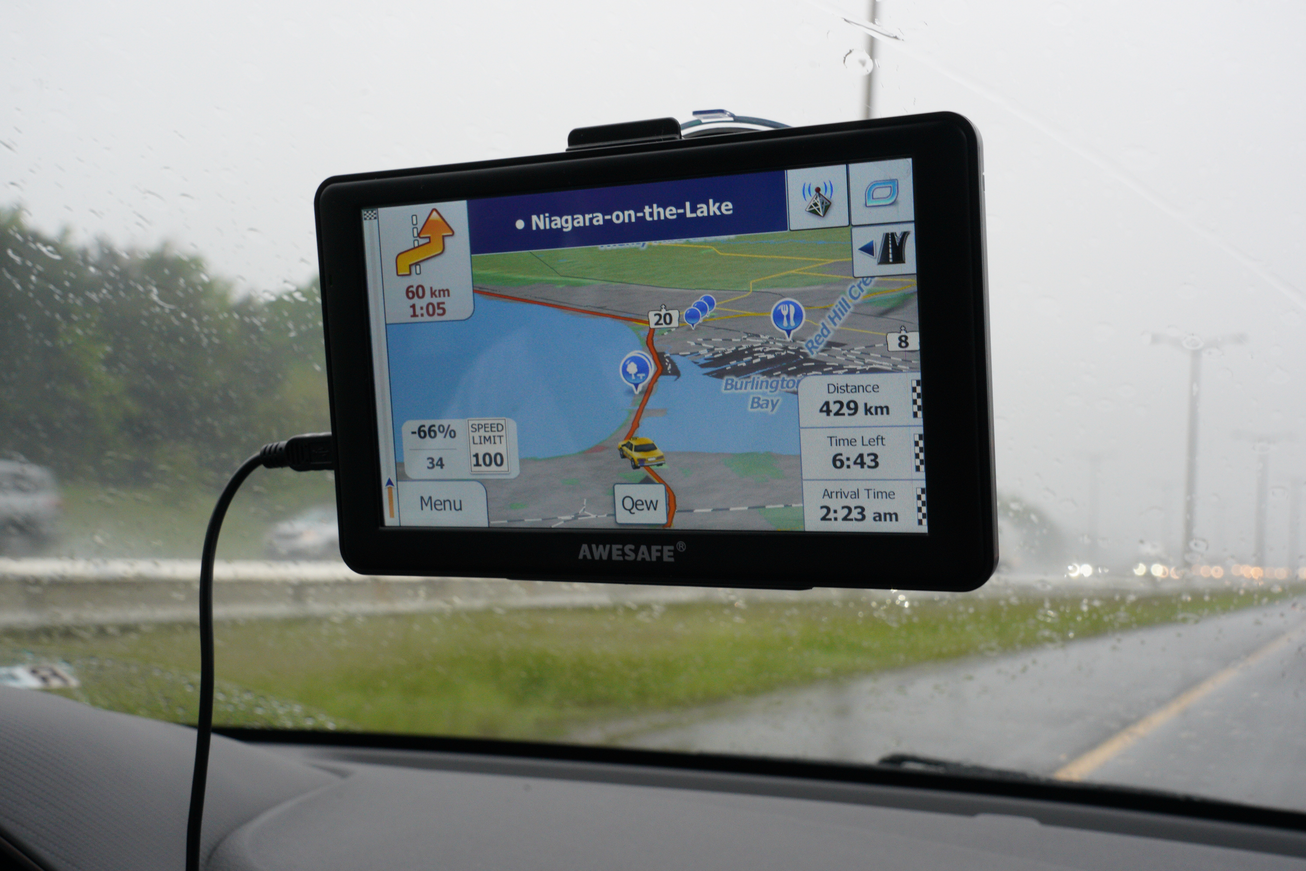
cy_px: 436
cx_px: 653
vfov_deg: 31.2
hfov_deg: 45.4
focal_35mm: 43
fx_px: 1560
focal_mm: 43
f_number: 16
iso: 2000
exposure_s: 1/60
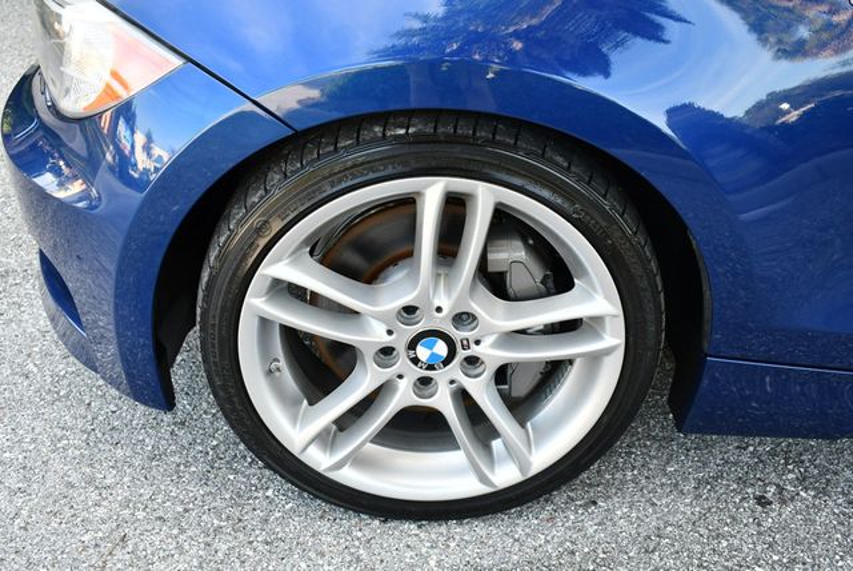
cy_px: 286
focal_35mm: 36
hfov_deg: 53.1
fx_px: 854
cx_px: 426
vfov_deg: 36.9
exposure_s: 1/250
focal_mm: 18
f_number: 4
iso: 400
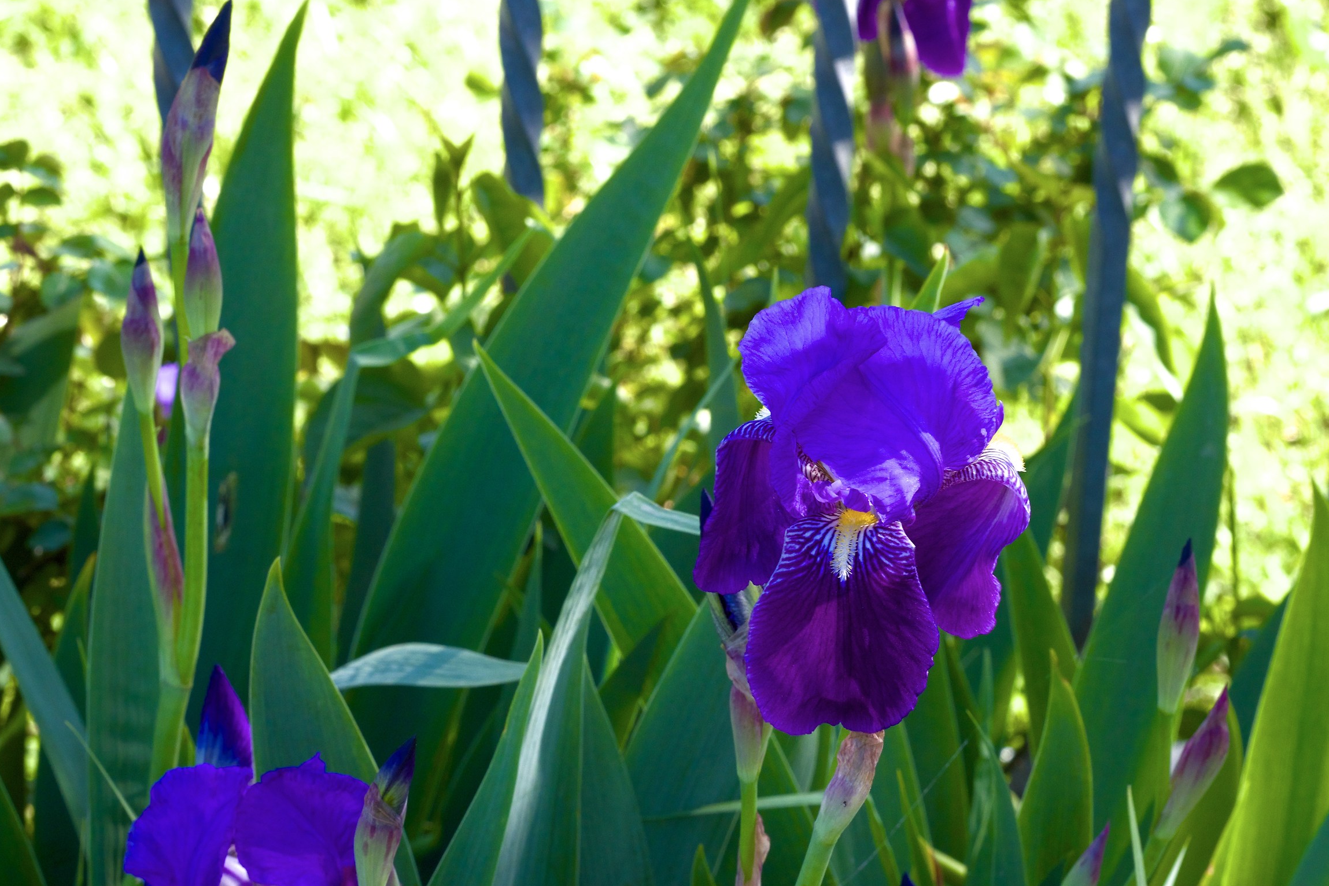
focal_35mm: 94
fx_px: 3470
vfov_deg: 14.6
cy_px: 461
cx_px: 670
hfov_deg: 21.7
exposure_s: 1/180
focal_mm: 60
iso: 800
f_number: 11
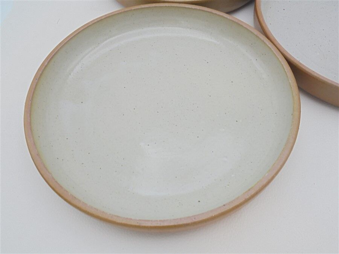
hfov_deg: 61.7
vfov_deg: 48.2
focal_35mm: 29
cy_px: 127
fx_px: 284
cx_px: 170
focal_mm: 5.3
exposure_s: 1/30
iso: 100
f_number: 3.7
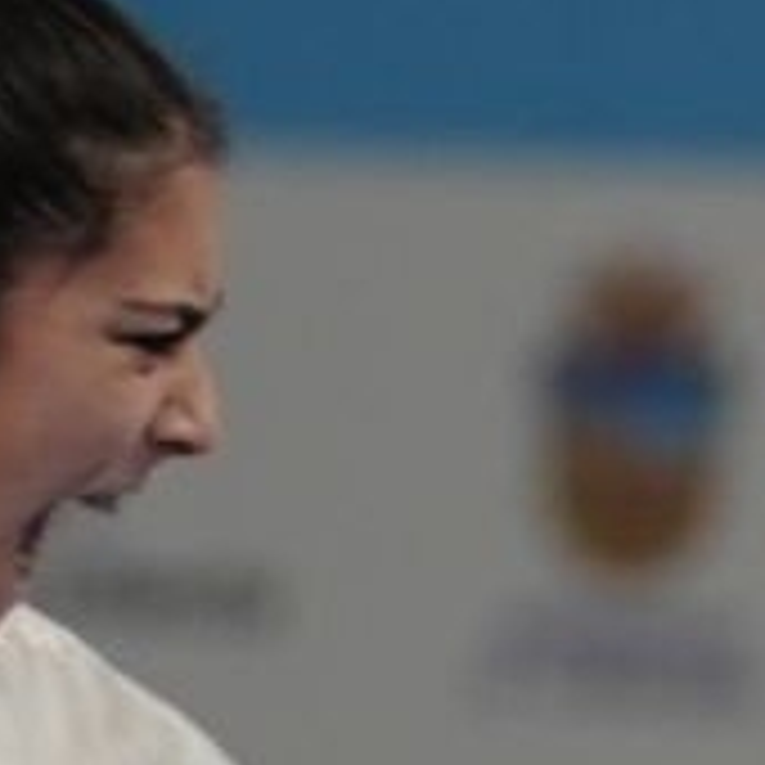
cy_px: 1755
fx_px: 58857
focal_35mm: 2354
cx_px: 1652
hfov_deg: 0.7
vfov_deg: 0.7
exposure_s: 1/250
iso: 250
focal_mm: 174
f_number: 2.8
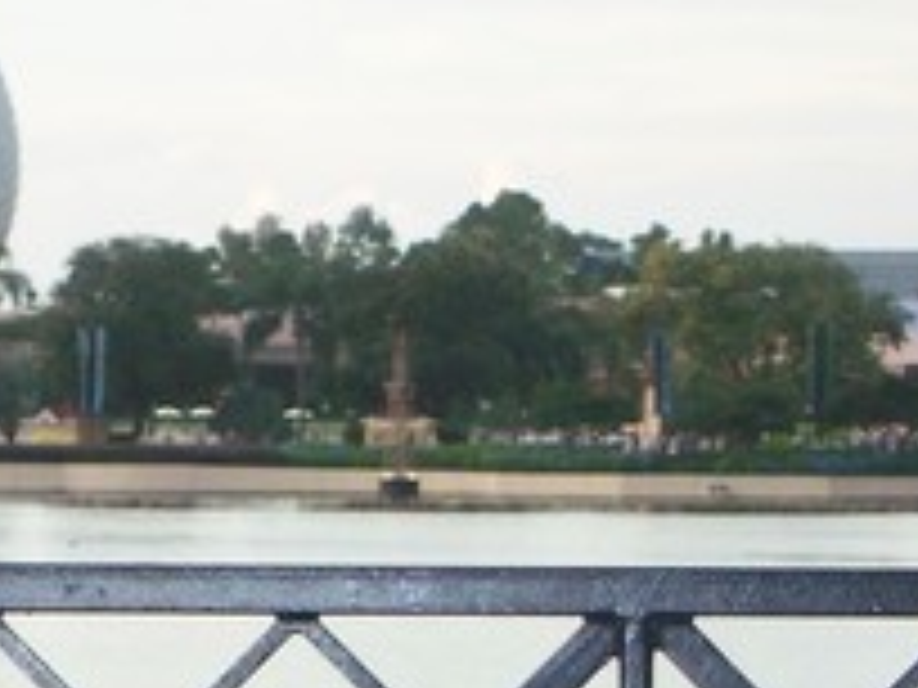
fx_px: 7558
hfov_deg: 6.9
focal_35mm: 285
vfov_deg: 5.2
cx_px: 173
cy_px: 922
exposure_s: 1/100
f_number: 4.3
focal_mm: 15.2
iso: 200
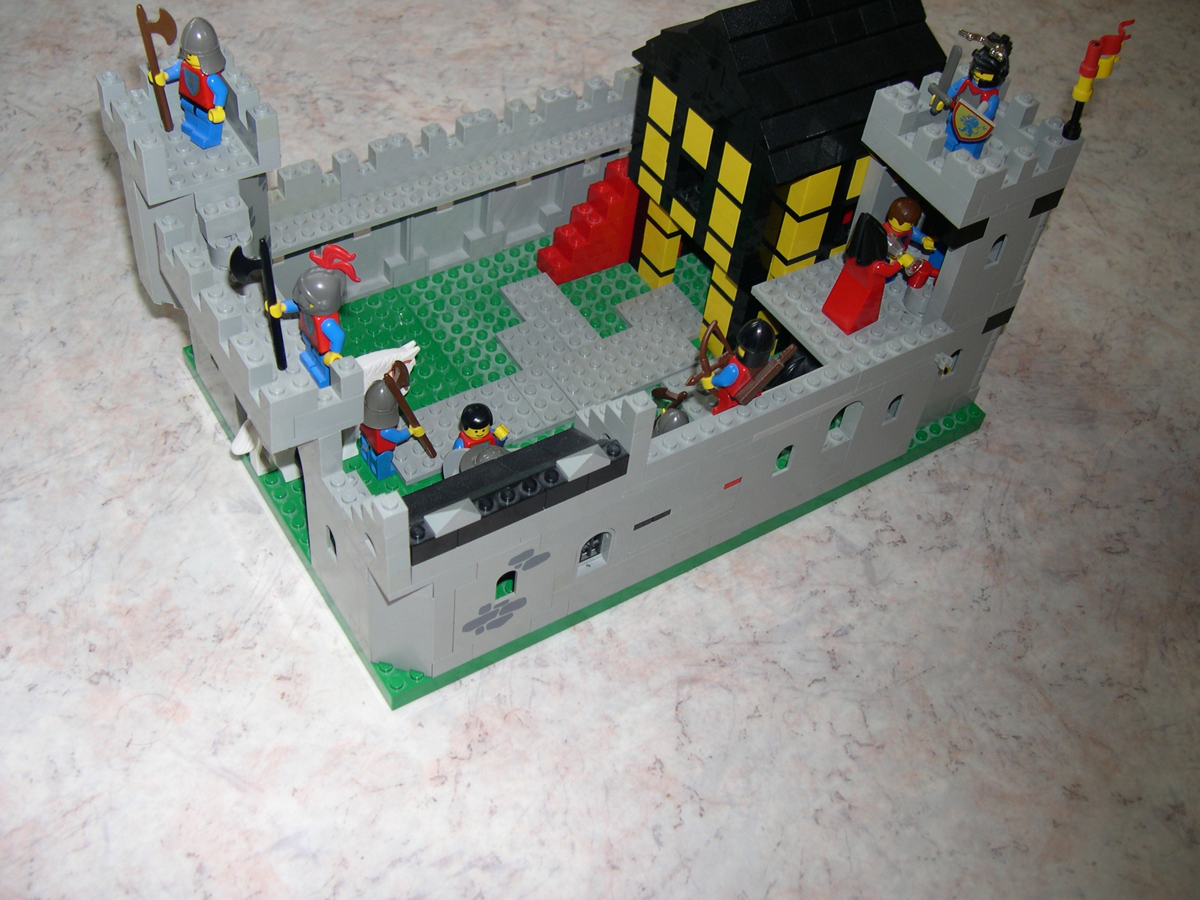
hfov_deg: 49.0
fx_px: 1317
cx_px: 600
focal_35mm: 38
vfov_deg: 37.7
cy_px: 450
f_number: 2.8
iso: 100
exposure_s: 1/60
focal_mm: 8
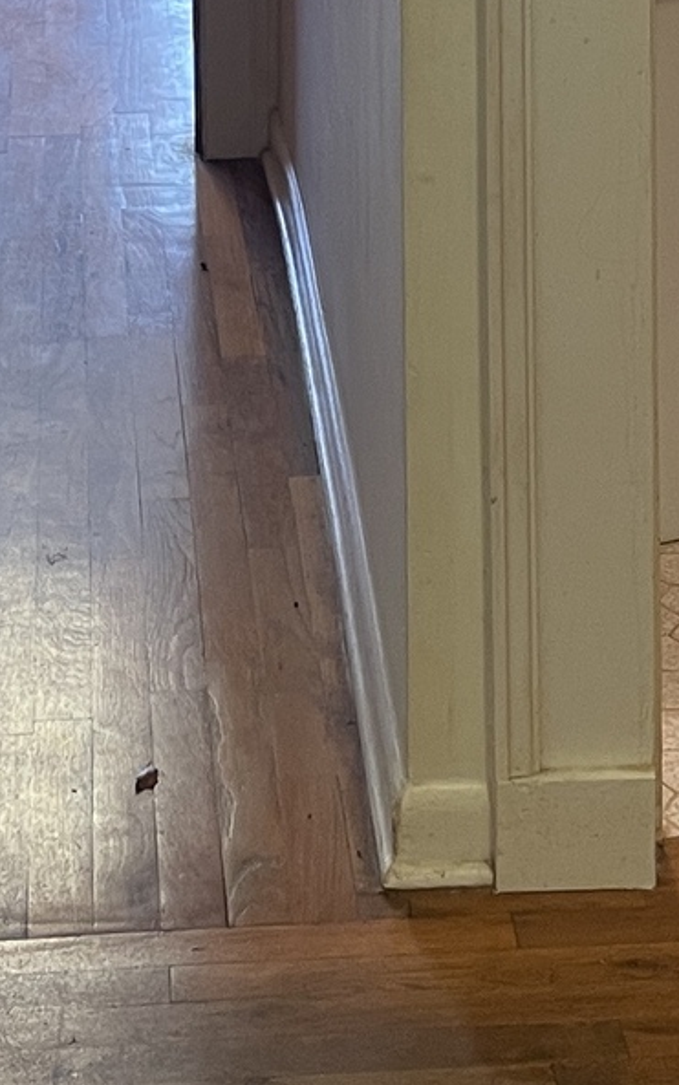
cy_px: -348
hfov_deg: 12.2
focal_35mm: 107
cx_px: 344
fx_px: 3166
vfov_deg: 18.1
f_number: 1.6
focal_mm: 4.2
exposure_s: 1/60
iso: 100
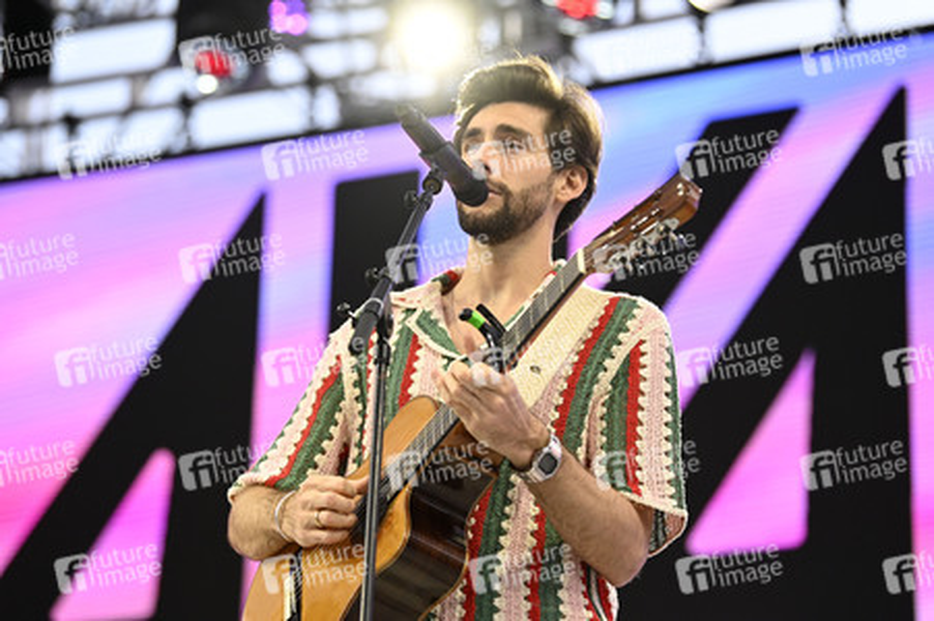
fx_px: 3500
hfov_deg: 15.2
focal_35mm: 135
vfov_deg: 10.1
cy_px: 310
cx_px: 467
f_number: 3.5
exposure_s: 1/2000
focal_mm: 135
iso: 2000
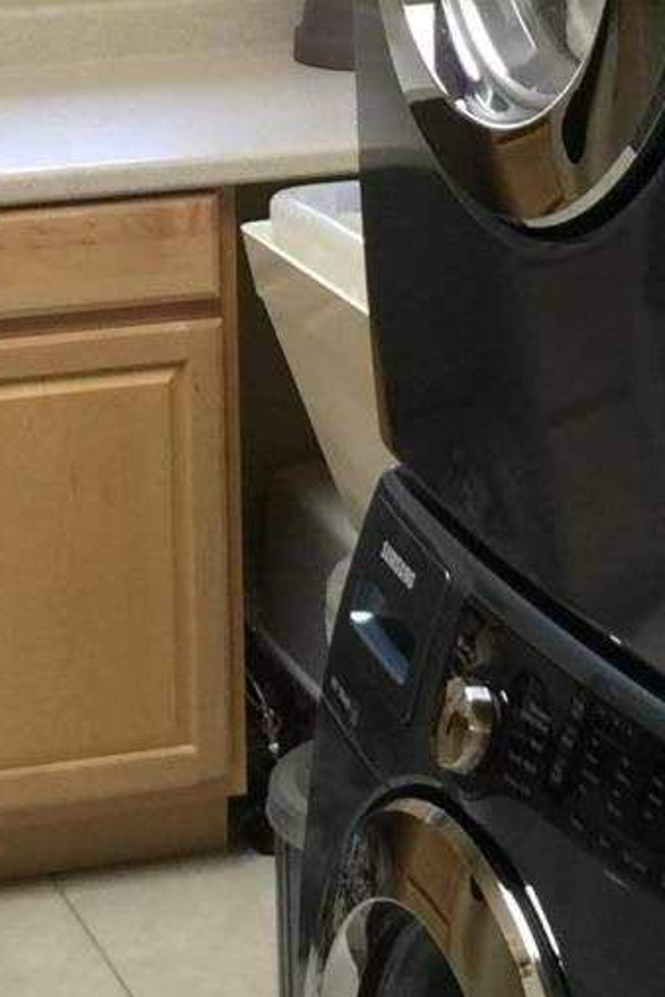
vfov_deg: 16.8
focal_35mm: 119
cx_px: -31
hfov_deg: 11.4
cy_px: -49
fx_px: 3297
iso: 32
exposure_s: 1/15
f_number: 2.2
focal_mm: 4.15
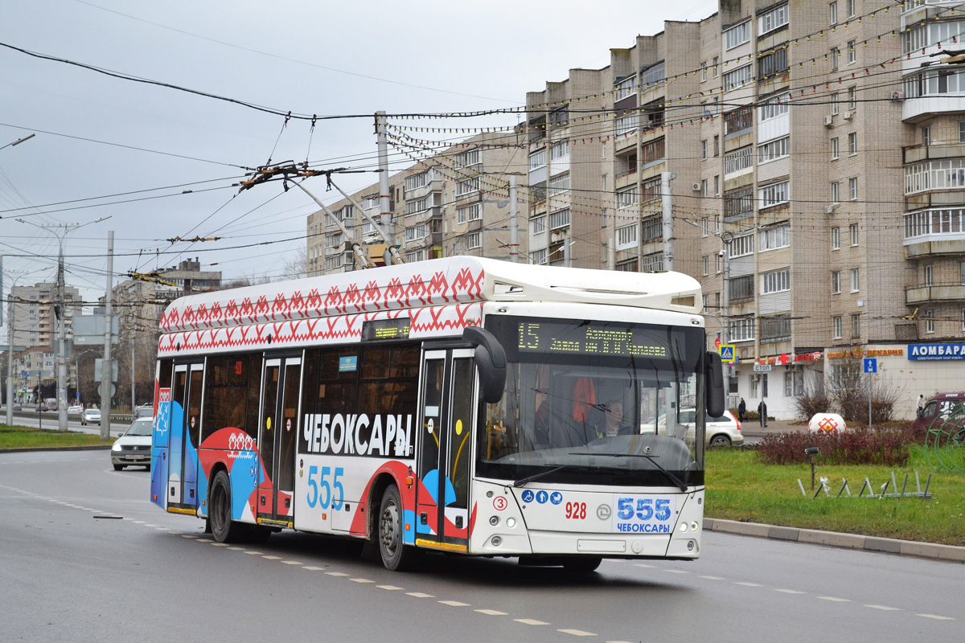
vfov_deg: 16.6
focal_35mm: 82
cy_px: 322
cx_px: 482
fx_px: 2211
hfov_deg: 24.6
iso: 800
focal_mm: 55
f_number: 5.6
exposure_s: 1/500
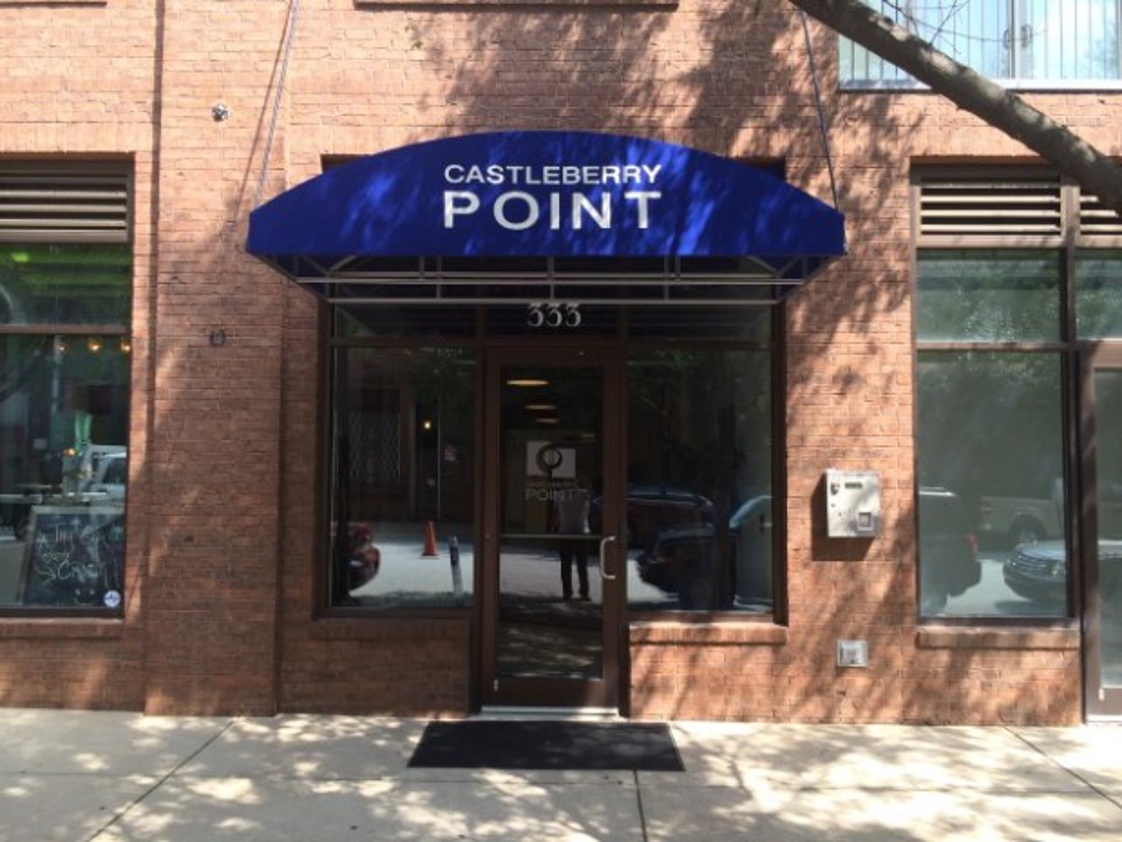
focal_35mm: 30
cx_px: 561
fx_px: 972
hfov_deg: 60.0
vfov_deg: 46.8
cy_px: 421
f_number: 2.2
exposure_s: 1/339
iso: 32
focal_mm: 4.12
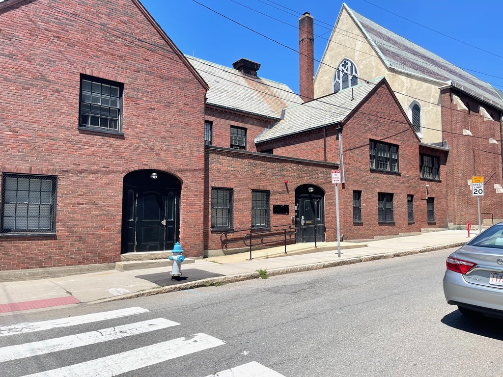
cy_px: 188
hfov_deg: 67.3
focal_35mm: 26
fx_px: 378
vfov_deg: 53.1
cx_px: 252
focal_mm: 5.1
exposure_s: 1/3003
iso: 32
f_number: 1.6
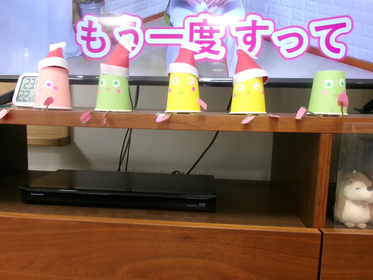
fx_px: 302
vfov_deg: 49.7
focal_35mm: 28
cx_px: 186
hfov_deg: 63.4
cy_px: 140
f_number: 3.9
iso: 307
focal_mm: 5.1
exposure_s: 1/34
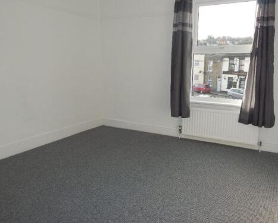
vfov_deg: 51.6
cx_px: 159
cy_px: 108
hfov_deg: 61.9
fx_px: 230
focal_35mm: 28
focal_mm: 4
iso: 125
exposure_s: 1/250
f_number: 3
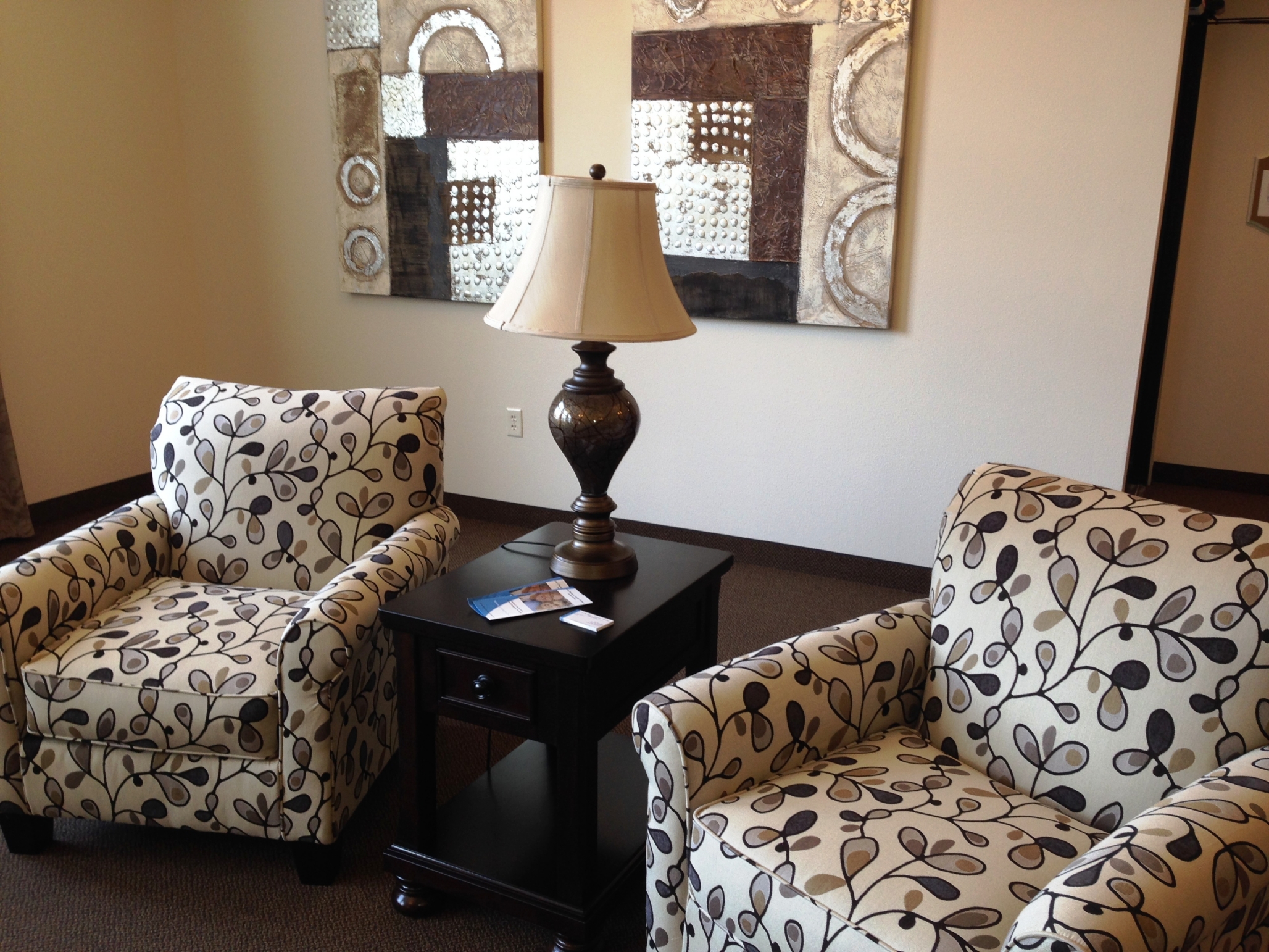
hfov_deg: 55.4
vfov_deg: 42.9
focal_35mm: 33
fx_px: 1210
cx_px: 634
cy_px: 476
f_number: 2.4
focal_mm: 4.12
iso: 50
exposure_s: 1/22
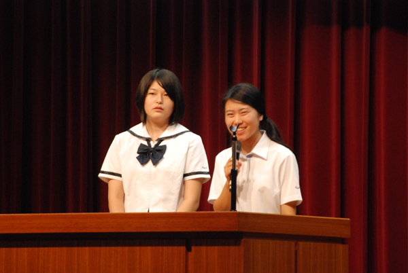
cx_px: 204
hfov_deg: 7.4
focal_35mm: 278
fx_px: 3150
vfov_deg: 5.0
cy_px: 136
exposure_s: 1/50
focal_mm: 185
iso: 1600
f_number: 6.3
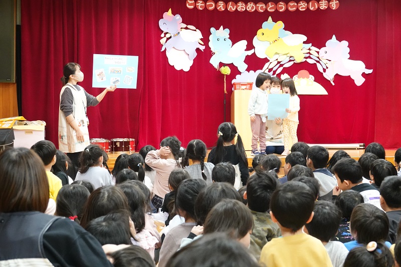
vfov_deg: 19.4
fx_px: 780
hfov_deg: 28.8
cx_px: 200
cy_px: 134
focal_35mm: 70
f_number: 3.5
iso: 3200
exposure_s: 1/80
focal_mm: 25.61
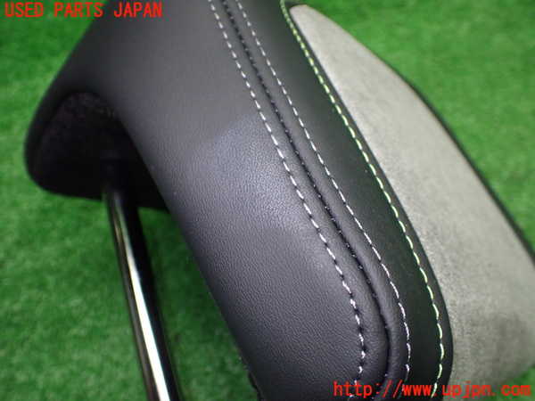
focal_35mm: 30
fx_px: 464
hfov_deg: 60.0
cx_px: 268
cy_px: 200
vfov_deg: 46.8
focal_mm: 5.4
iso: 640
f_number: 2.3
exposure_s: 1/125
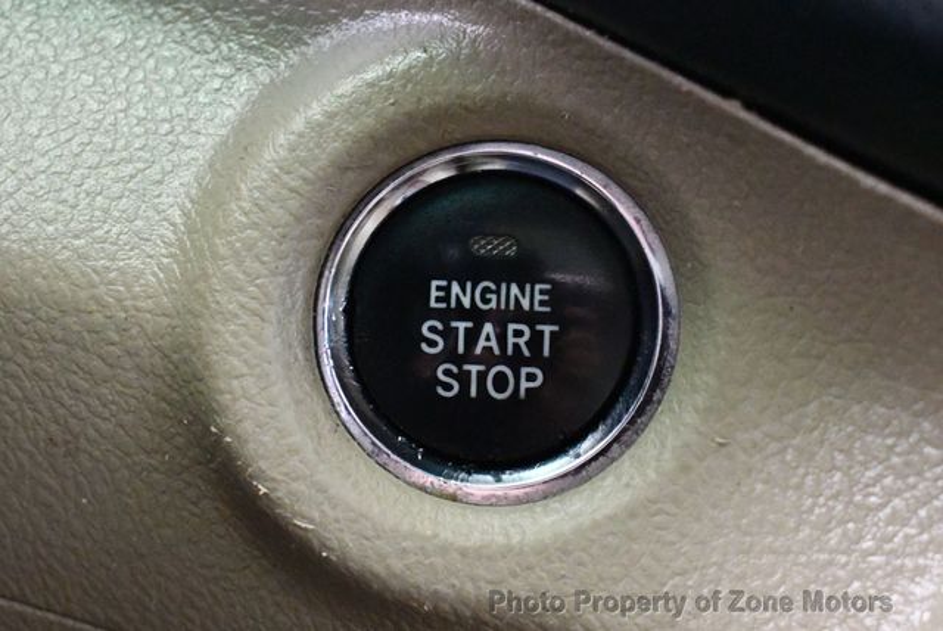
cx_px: 472
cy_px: 316
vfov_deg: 18.0
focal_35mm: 76
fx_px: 1993
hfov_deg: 26.6
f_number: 4.8
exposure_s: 1/50
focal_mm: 38
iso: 12800
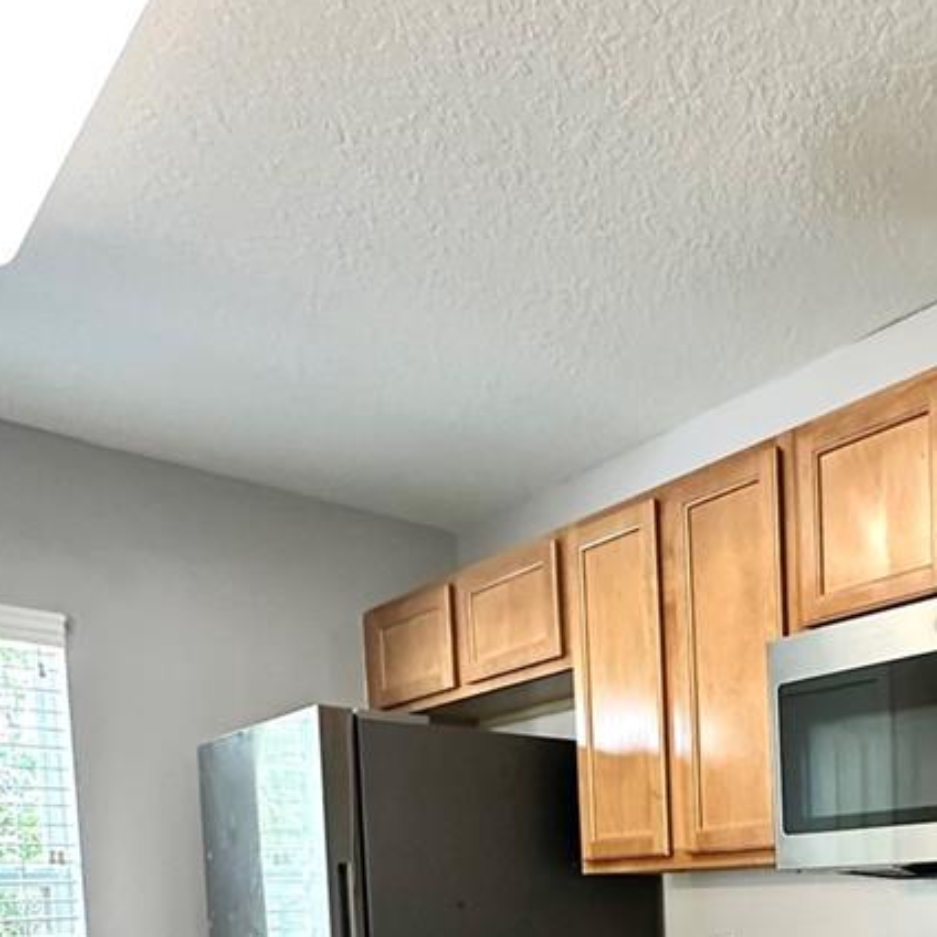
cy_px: 964
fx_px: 1072
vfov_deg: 40.5
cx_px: 838
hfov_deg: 43.3
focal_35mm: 35
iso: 500
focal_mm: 2.22
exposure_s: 1/60
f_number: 2.2
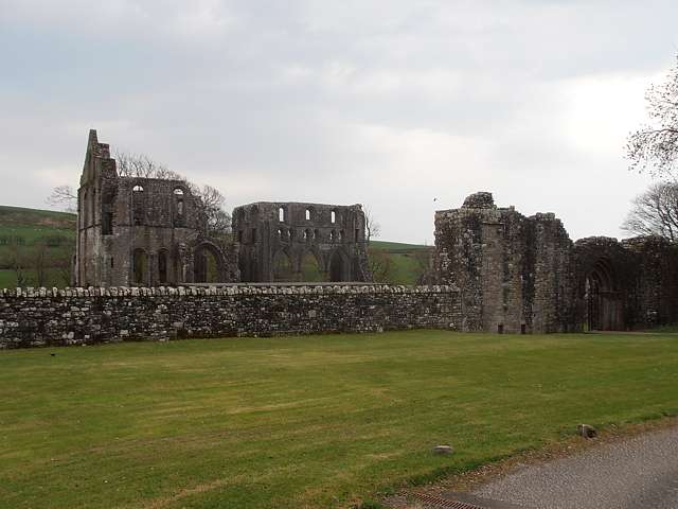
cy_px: 254
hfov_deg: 50.1
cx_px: 339
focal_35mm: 37
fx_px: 725
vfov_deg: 38.7
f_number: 3.9
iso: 80
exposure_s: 1/320
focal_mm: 6.61
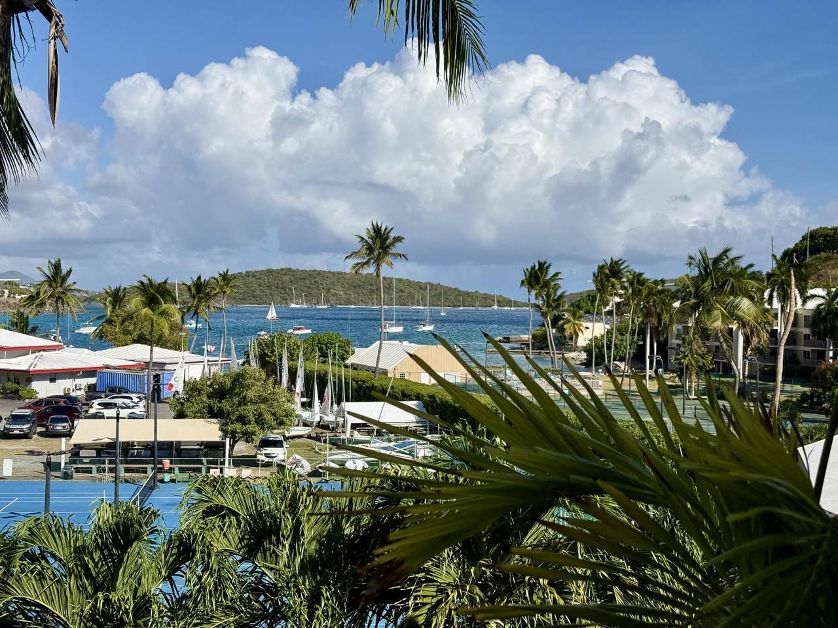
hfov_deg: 39.7
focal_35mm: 48
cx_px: 419
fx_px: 1162
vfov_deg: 30.3
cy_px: 314
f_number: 1.78
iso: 80
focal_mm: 6.76
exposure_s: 1/9901
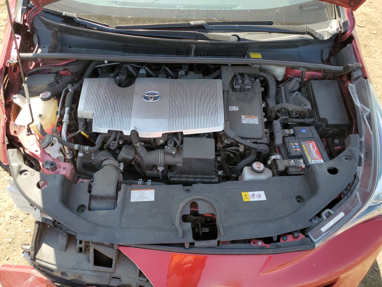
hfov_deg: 67.3
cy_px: 144
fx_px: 287
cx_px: 191
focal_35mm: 26
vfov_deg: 53.1
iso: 50
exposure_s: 1/588
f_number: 1.5
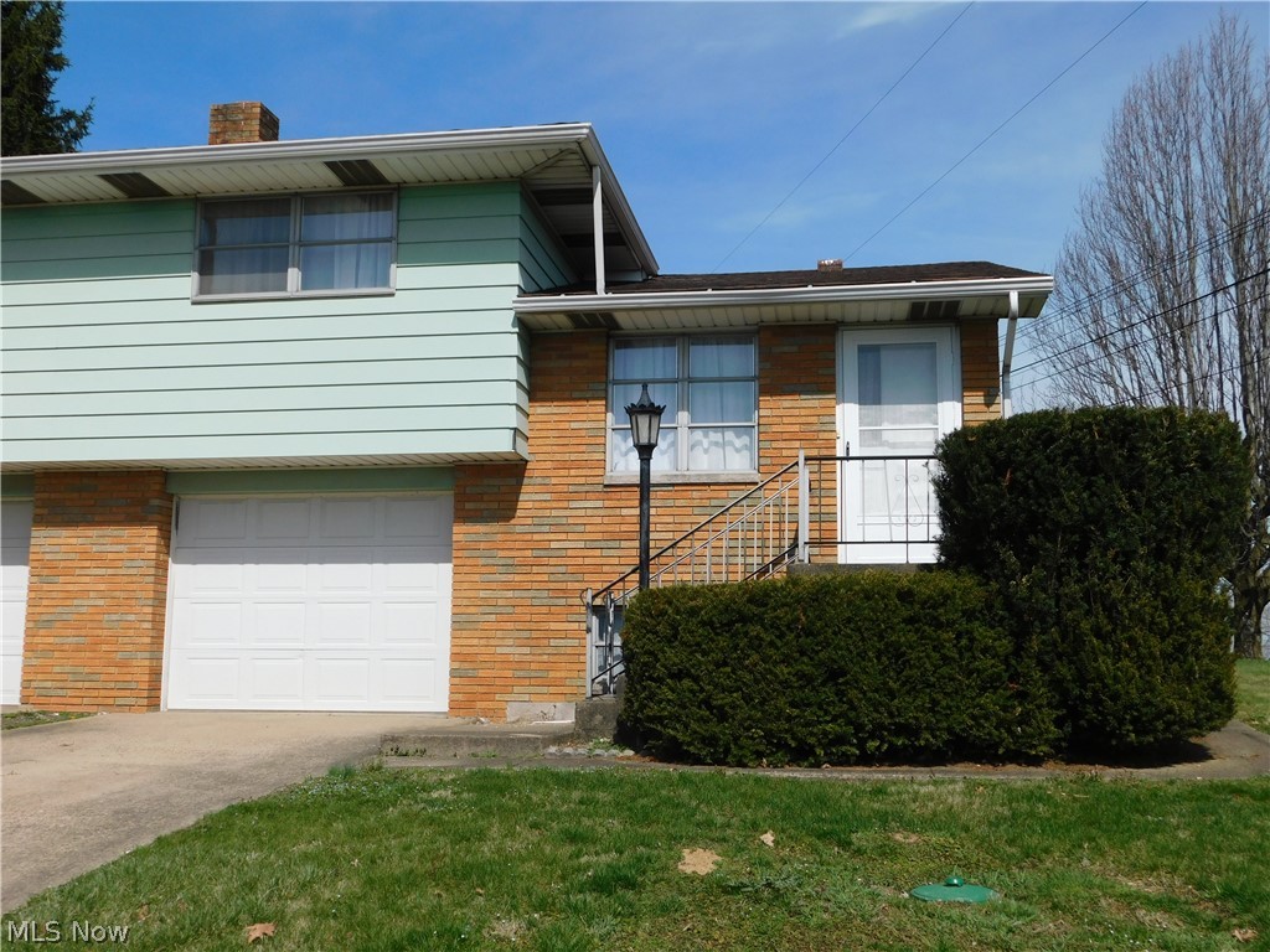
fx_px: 1321
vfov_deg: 39.7
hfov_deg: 51.4
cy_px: 476
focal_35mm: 36
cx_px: 635
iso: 125
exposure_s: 1/500
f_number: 7
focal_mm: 6.3
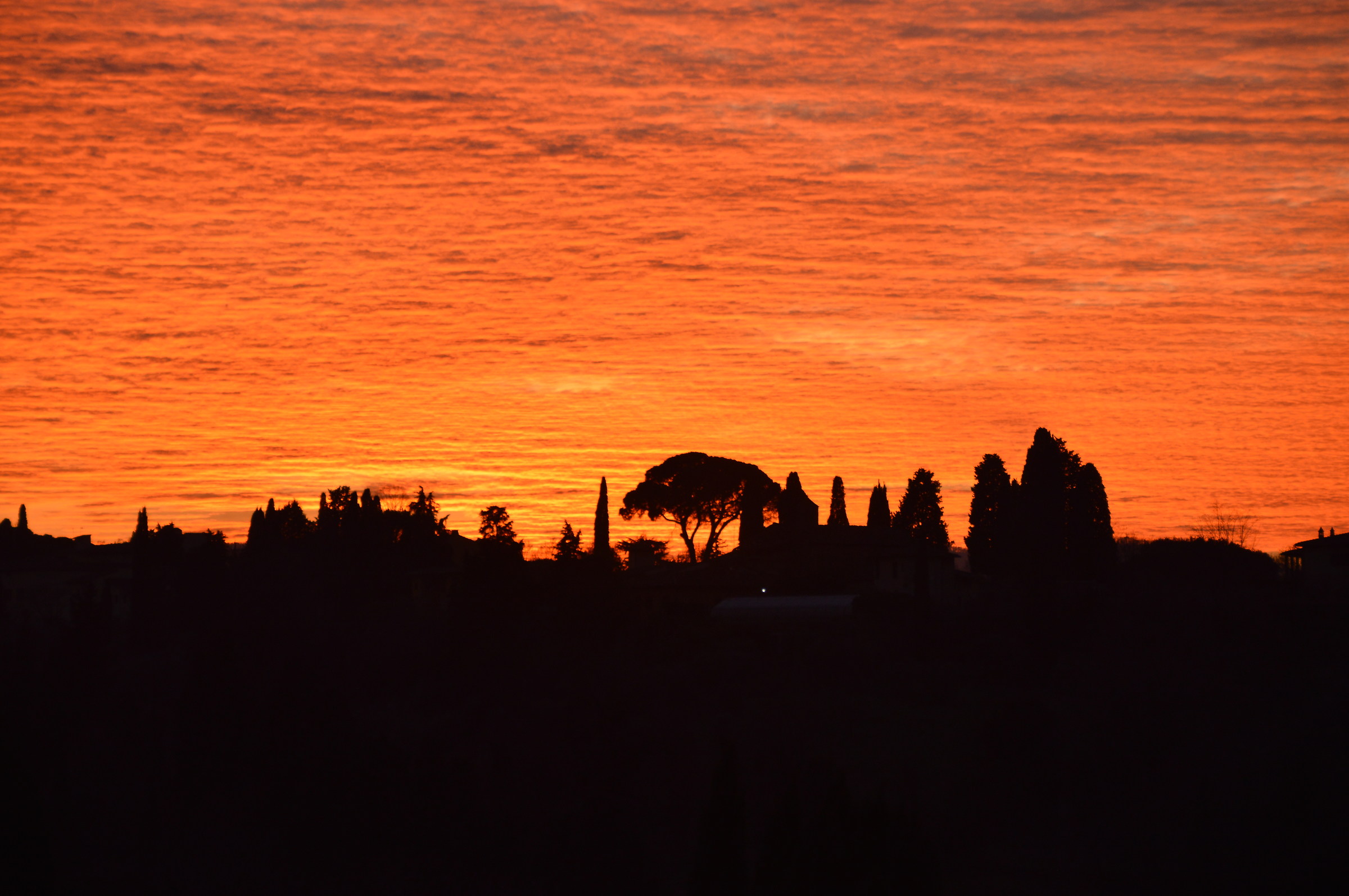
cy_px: 448
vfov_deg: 8.2
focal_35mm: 168
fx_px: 6289
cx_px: 674
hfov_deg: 12.2
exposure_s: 1/125
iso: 280
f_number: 5.6
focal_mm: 112
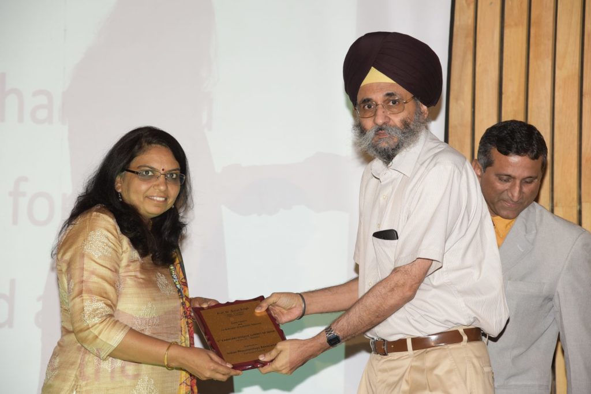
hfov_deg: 19.5
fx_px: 1724
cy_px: 197
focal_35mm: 105
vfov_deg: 13.0
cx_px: 296
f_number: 5.6
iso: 800
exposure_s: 1/125
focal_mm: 105
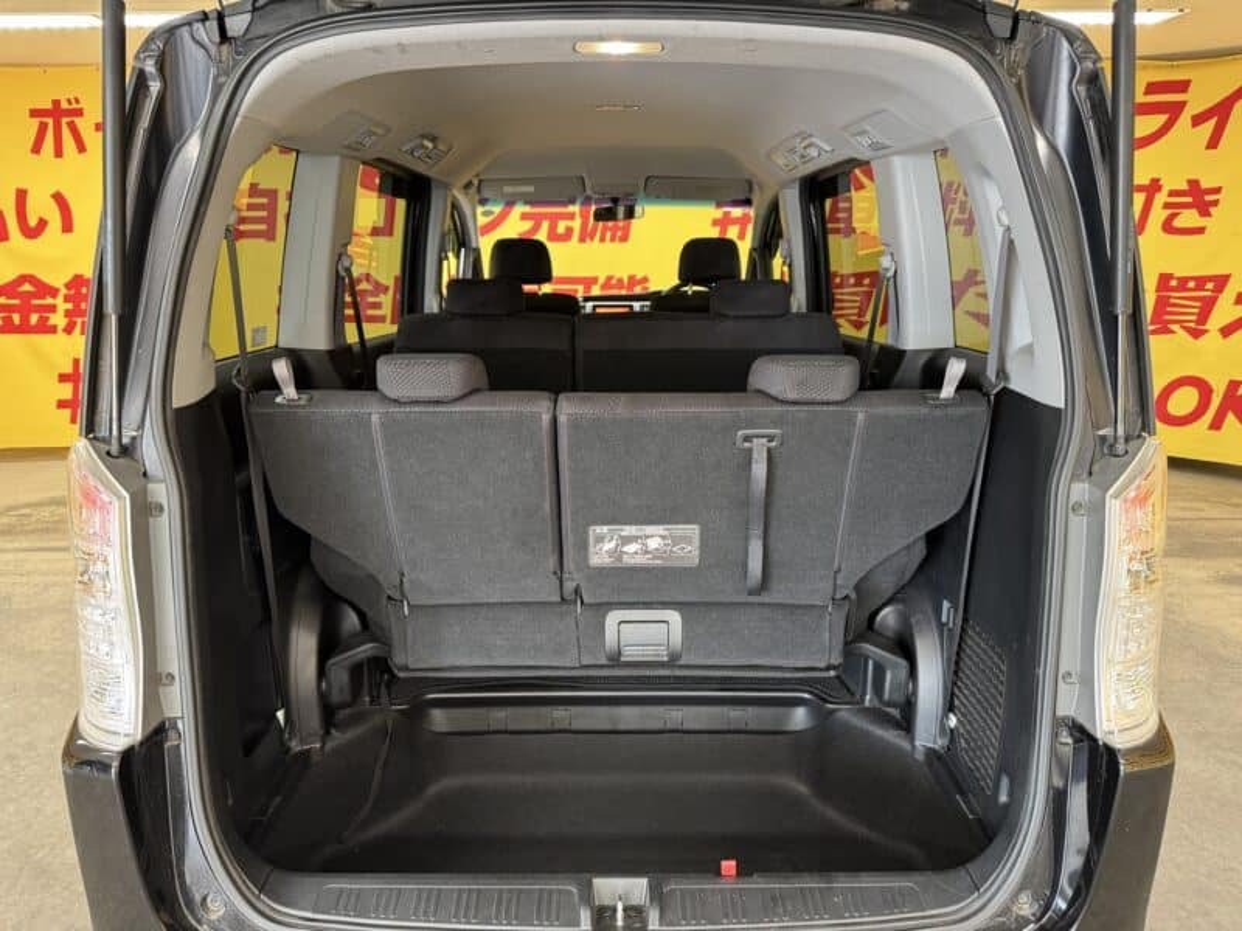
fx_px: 861
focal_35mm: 24
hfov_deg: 71.6
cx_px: 621
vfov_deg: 56.8
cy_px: 466
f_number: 1.78
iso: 250
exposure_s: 1/50
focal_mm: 6.76
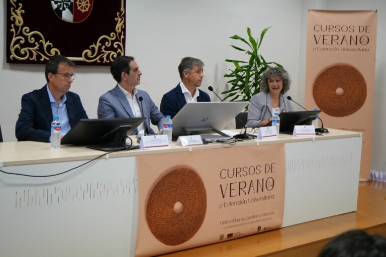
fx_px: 622
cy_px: 128
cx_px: 193
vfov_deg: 23.4
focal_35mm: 58
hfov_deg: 34.5
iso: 2500
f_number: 5
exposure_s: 1/160
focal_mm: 58
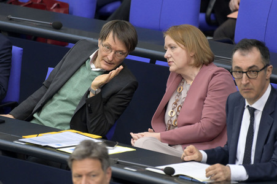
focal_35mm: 500
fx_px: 3844
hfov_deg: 4.1
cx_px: 138
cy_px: 92
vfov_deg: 2.7
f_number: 5.6
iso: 6400
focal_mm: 500
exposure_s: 1/400
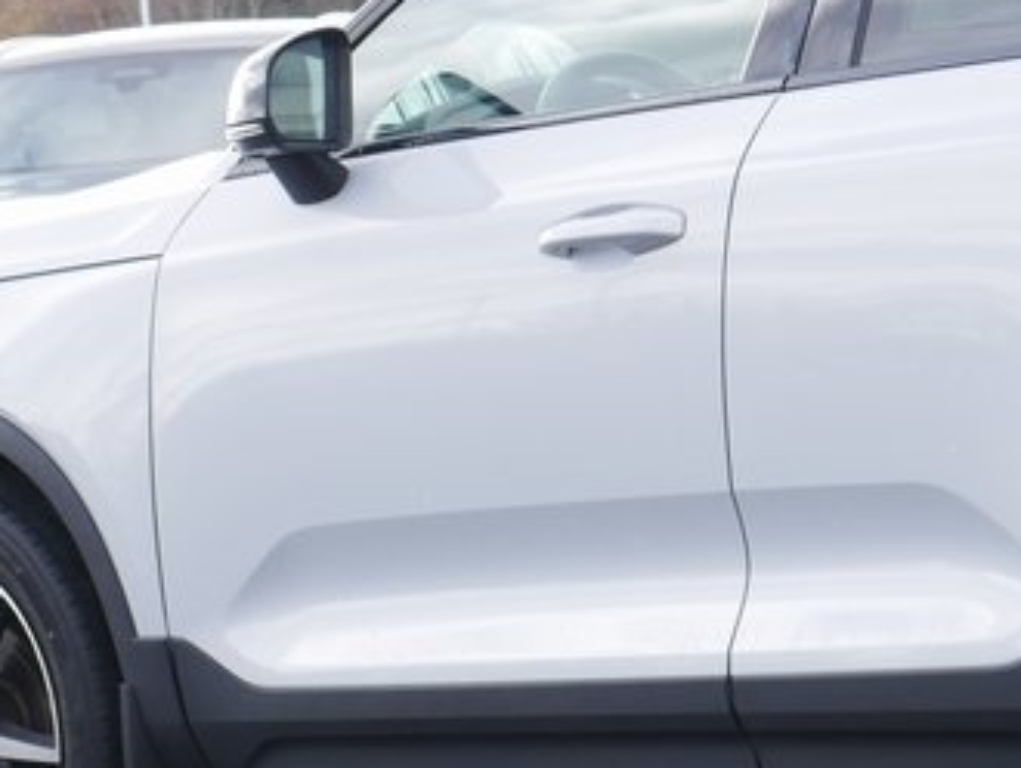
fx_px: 6051
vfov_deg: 7.3
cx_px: 1278
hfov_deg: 9.5
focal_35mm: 205
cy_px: 528
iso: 200
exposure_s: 1/160
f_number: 6.3
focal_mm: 33
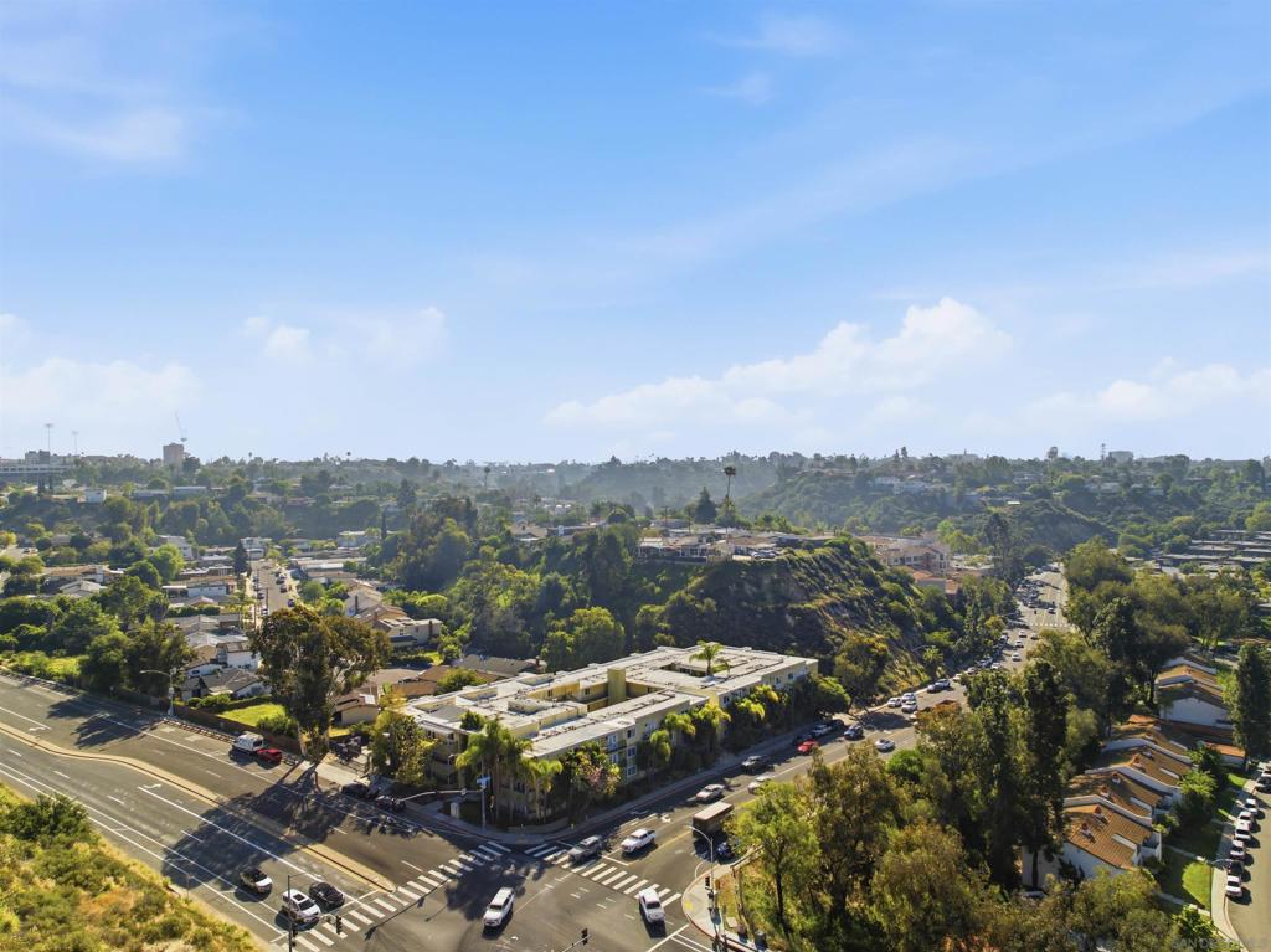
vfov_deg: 56.8
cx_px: 636
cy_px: 476
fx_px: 881
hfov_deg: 71.6
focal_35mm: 24
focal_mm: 12.3
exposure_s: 1/1250
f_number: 2.8
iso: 150
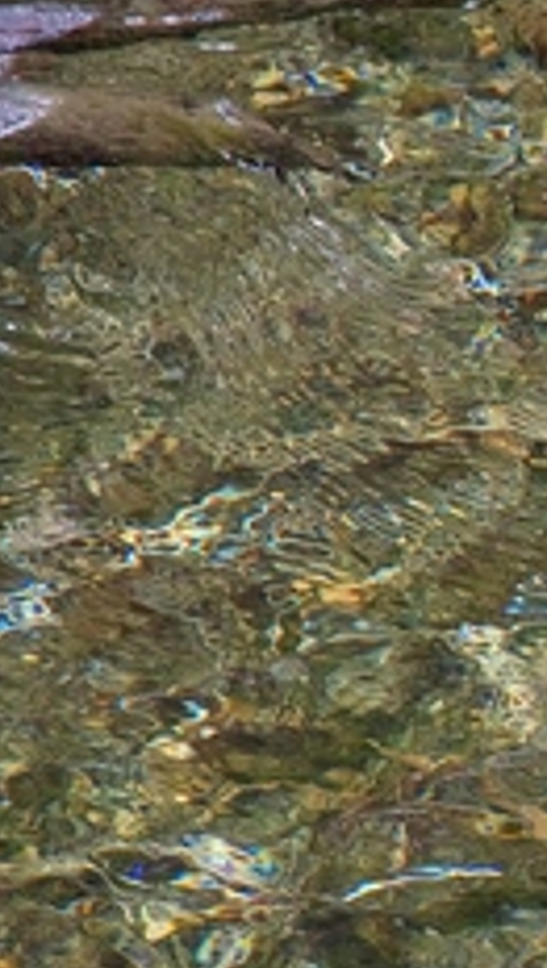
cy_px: 693
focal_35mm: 693
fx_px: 17817
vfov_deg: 3.1
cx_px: 2130
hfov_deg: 1.7
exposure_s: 1/250
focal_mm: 120
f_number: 4
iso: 1800
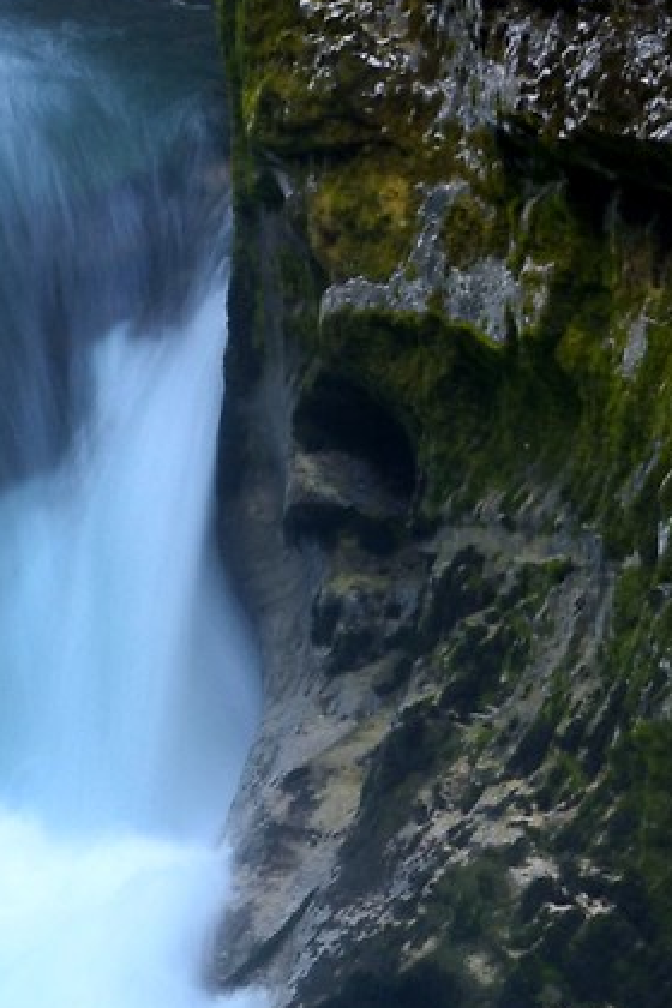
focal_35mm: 240
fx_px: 6719
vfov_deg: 8.5
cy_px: 1078
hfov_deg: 5.7
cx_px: -235
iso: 100
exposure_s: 1/4
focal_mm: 28
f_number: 16
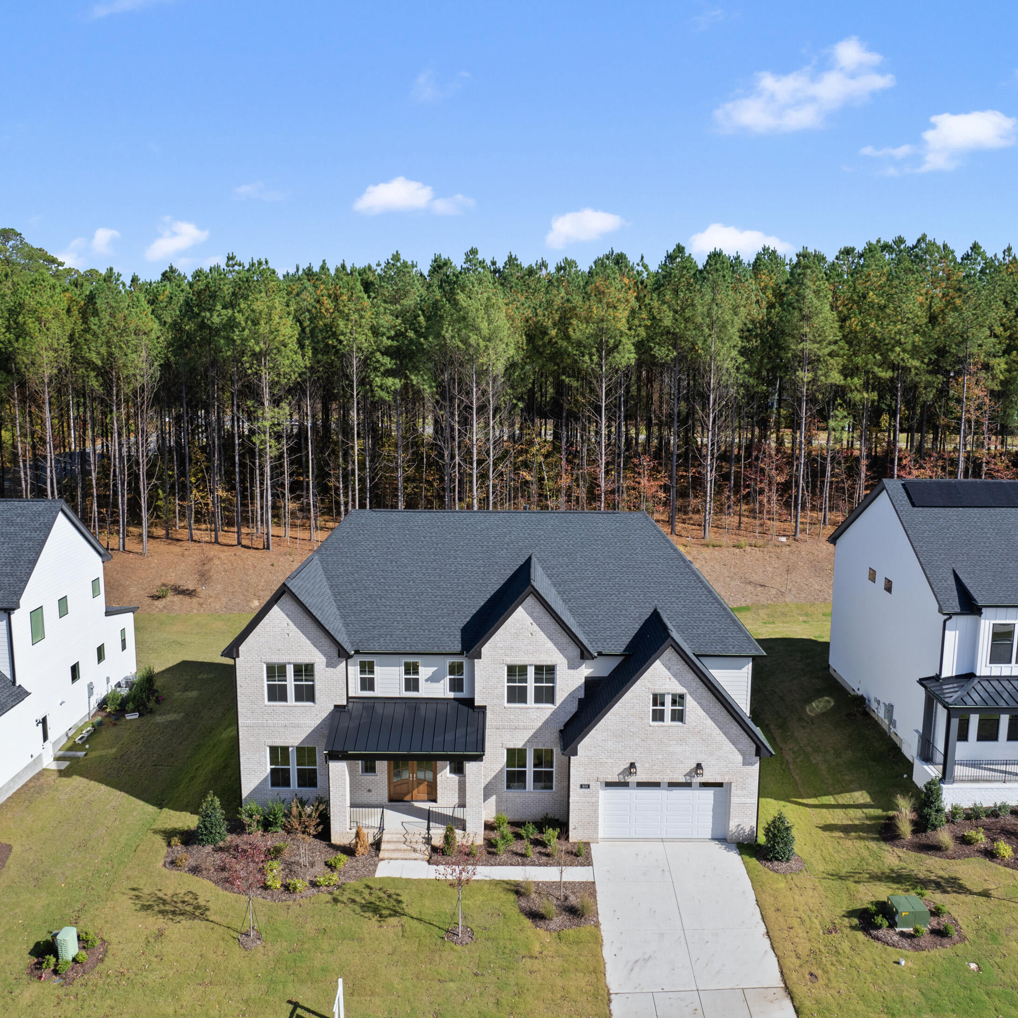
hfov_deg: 55.6
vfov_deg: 55.6
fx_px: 965
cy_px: 502
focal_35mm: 29
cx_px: 504
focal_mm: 12.29
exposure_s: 1/2000
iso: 130
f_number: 2.8
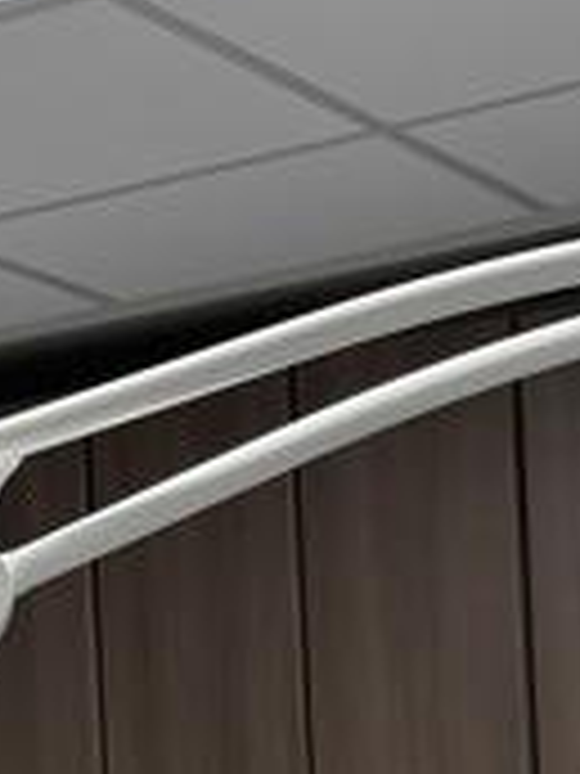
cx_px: -13
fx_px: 3373
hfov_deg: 9.7
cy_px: 1062
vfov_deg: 12.6
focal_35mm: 151
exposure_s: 1/448
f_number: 1.78
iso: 100
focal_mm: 6.76
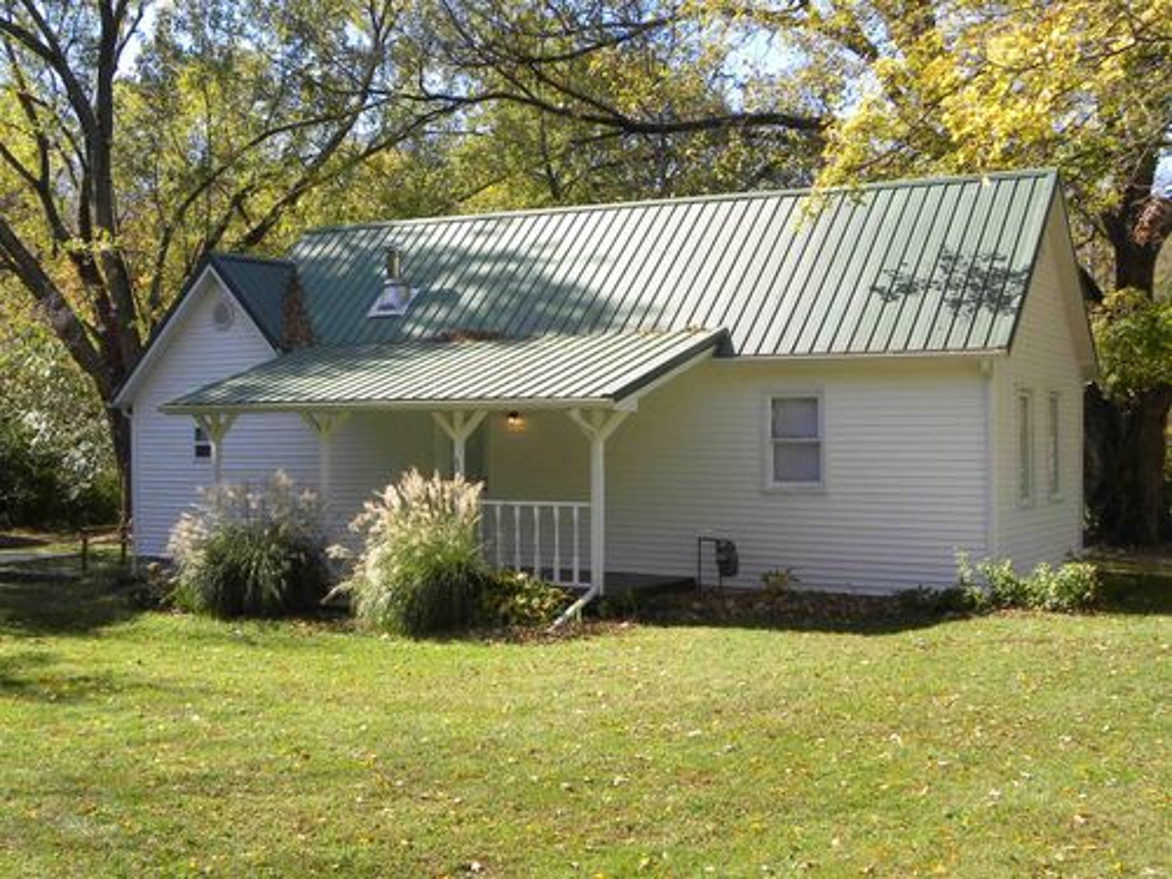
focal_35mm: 33
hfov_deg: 55.4
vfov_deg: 42.9
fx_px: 1117
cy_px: 440
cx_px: 586
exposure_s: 1/190
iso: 64
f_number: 4
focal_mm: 5.9
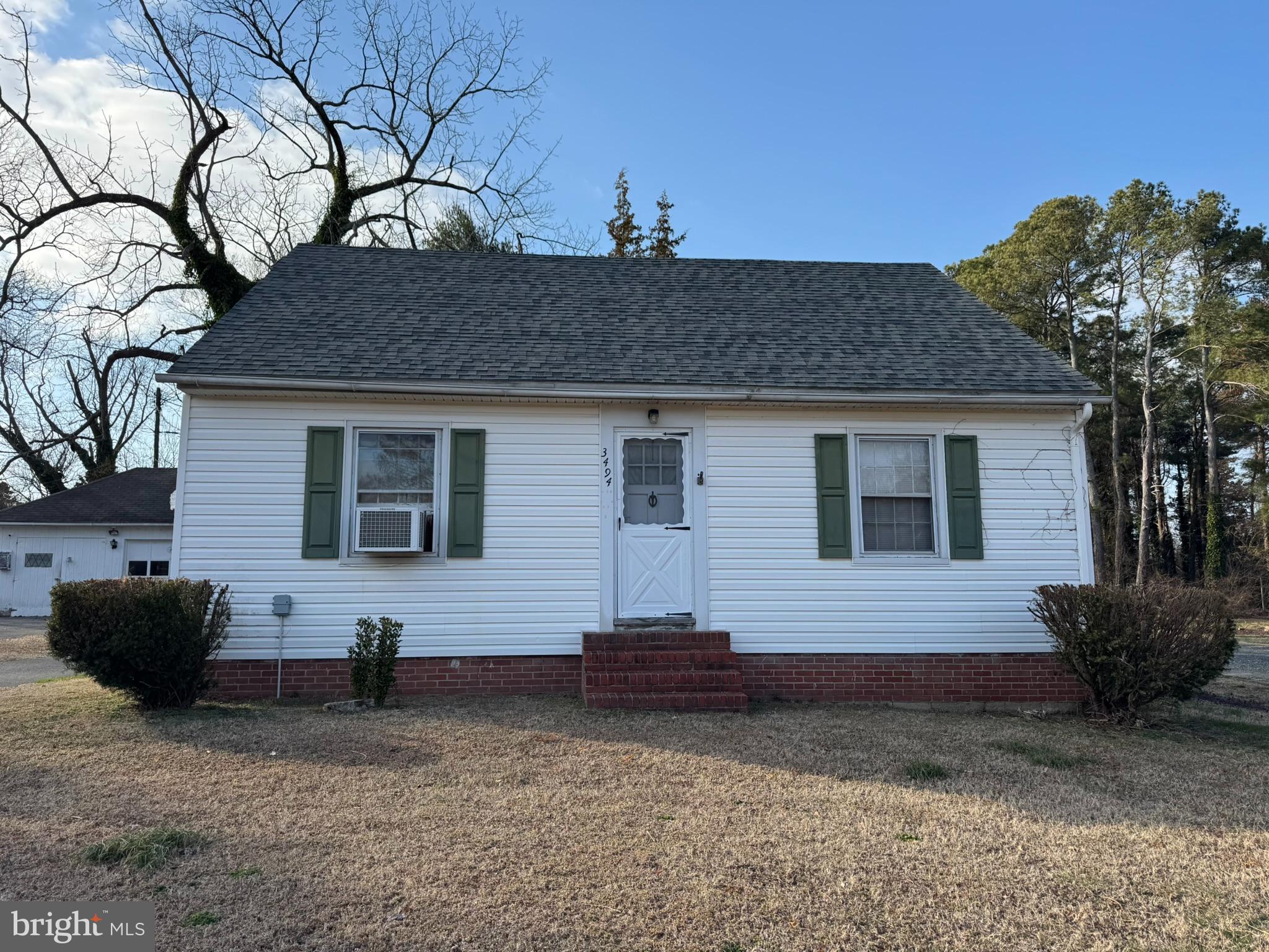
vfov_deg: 56.8
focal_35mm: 24
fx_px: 880
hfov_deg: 71.6
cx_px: 634
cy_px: 476
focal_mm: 6.76
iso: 80
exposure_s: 1/3096
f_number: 1.78
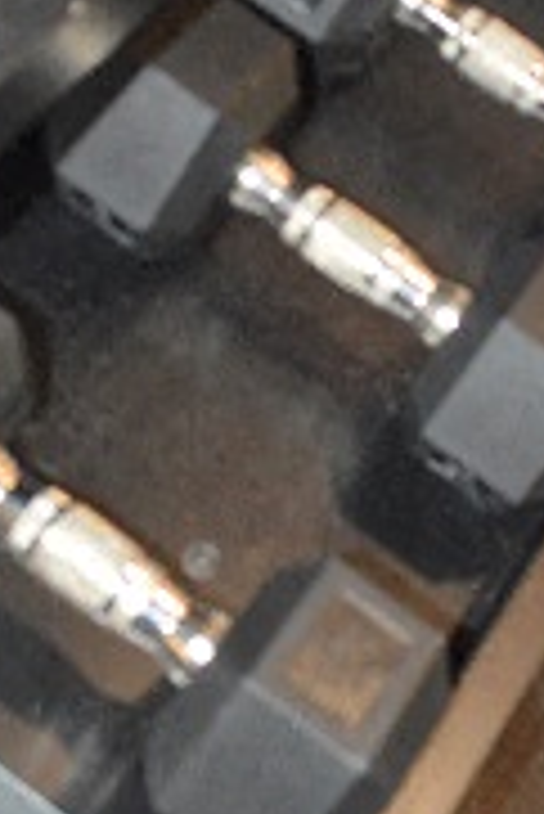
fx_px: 1900
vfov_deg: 23.7
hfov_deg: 16.2
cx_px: 416
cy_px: 130
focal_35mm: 84
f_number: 3.5
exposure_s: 1/60
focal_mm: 18
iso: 2500
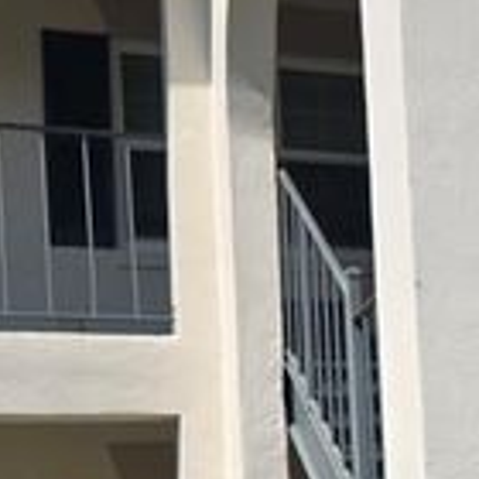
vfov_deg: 17.6
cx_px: 681
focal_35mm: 97
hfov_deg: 16.6
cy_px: 453
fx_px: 1519
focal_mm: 5.4
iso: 40
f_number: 1.8
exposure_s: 1/2921
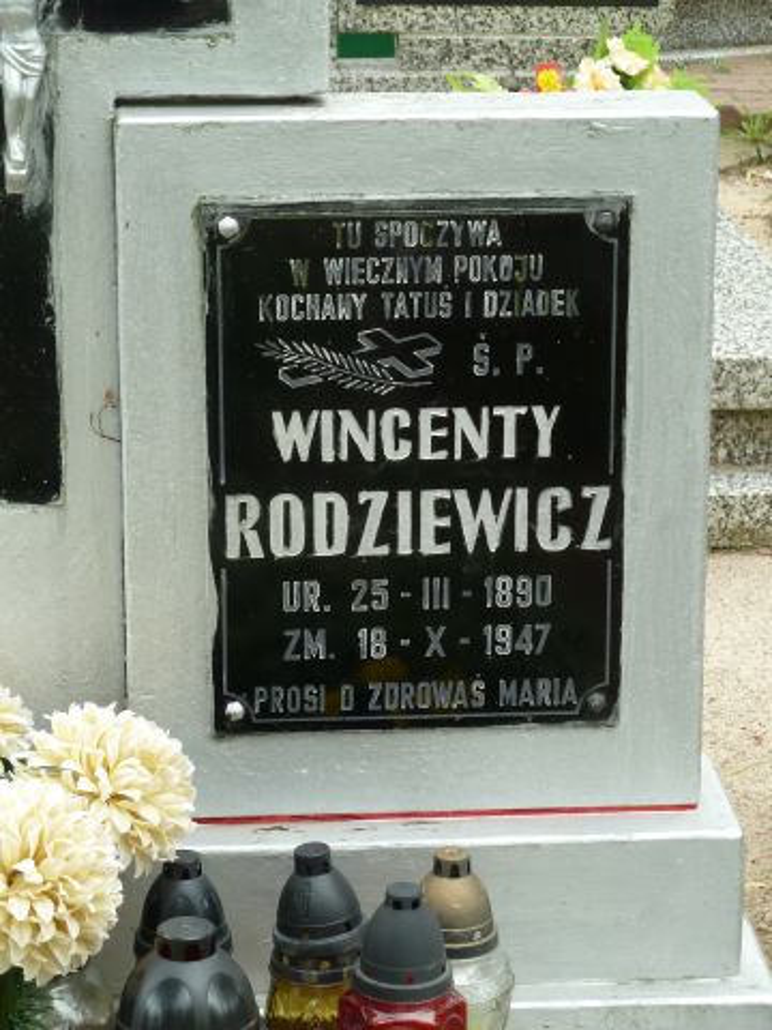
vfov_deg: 17.7
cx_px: 386
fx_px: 3301
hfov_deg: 13.3
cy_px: 515
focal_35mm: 111
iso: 80
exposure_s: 1/60
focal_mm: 18.2
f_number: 4.4
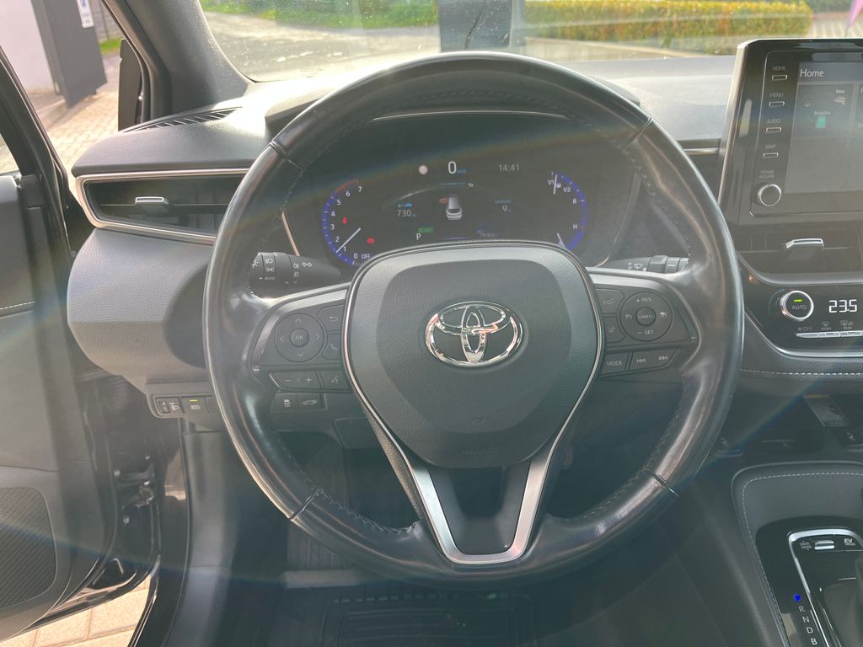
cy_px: 324
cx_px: 432
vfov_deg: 53.1
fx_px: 648
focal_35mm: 26
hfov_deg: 67.3
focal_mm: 5.1
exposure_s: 1/164
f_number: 1.6
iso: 50
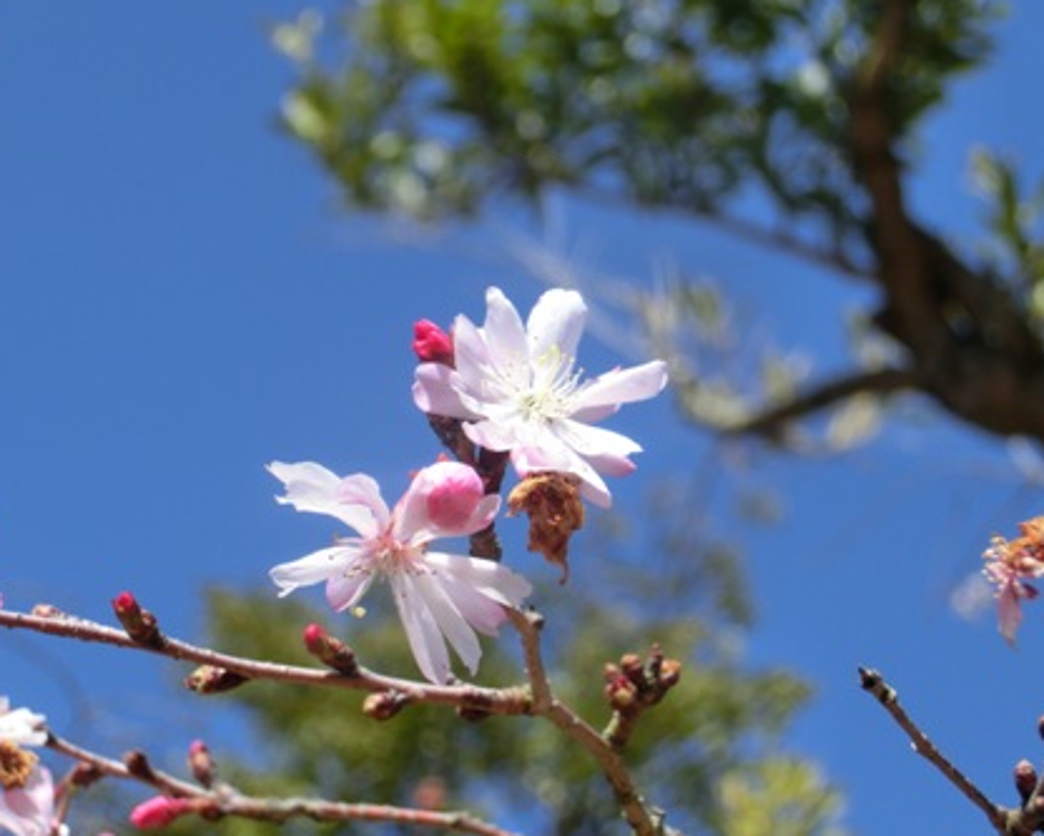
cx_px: 499
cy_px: 417
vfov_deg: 15.2
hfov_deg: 19.0
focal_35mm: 101
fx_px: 3121
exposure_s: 1/500
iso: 100
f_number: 5.3
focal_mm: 17.06
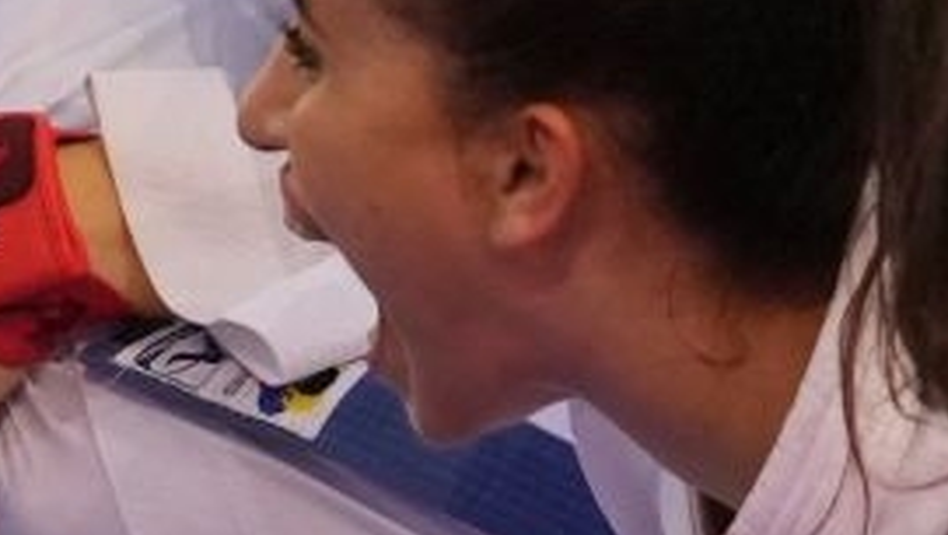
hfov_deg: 1.0
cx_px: 437
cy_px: 206
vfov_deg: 0.6
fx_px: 52483
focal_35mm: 2086
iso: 1600
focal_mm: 200
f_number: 2.8
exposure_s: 1/1000
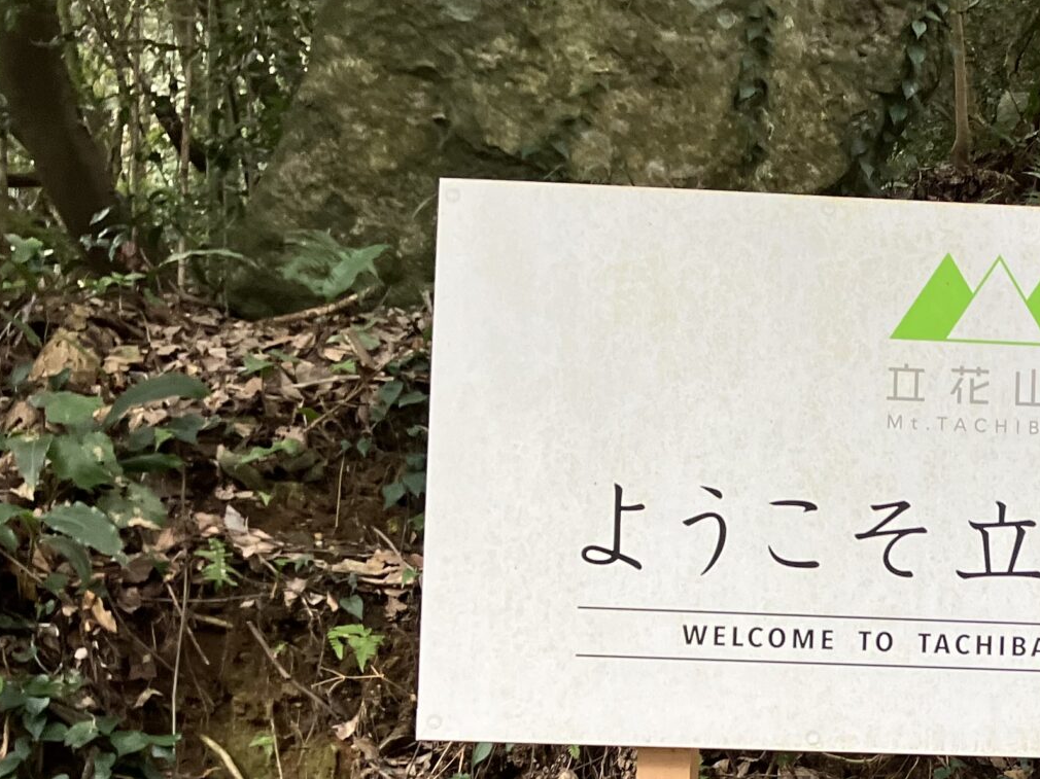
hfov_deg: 25.3
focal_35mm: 71
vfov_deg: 20.3
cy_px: 714
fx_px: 2133
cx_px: 1165
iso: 80
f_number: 1.8
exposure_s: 1/104
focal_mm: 3.99
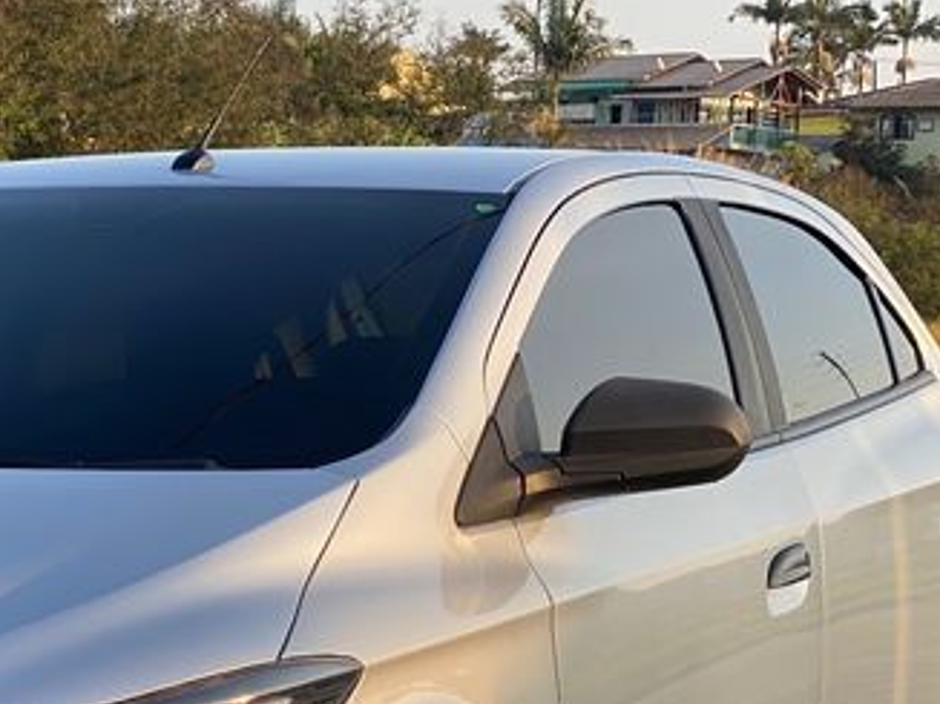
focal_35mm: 129
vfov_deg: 11.3
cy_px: 770
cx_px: 57
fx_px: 3502
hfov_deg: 15.1
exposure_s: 1/358
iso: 20
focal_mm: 6
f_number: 2
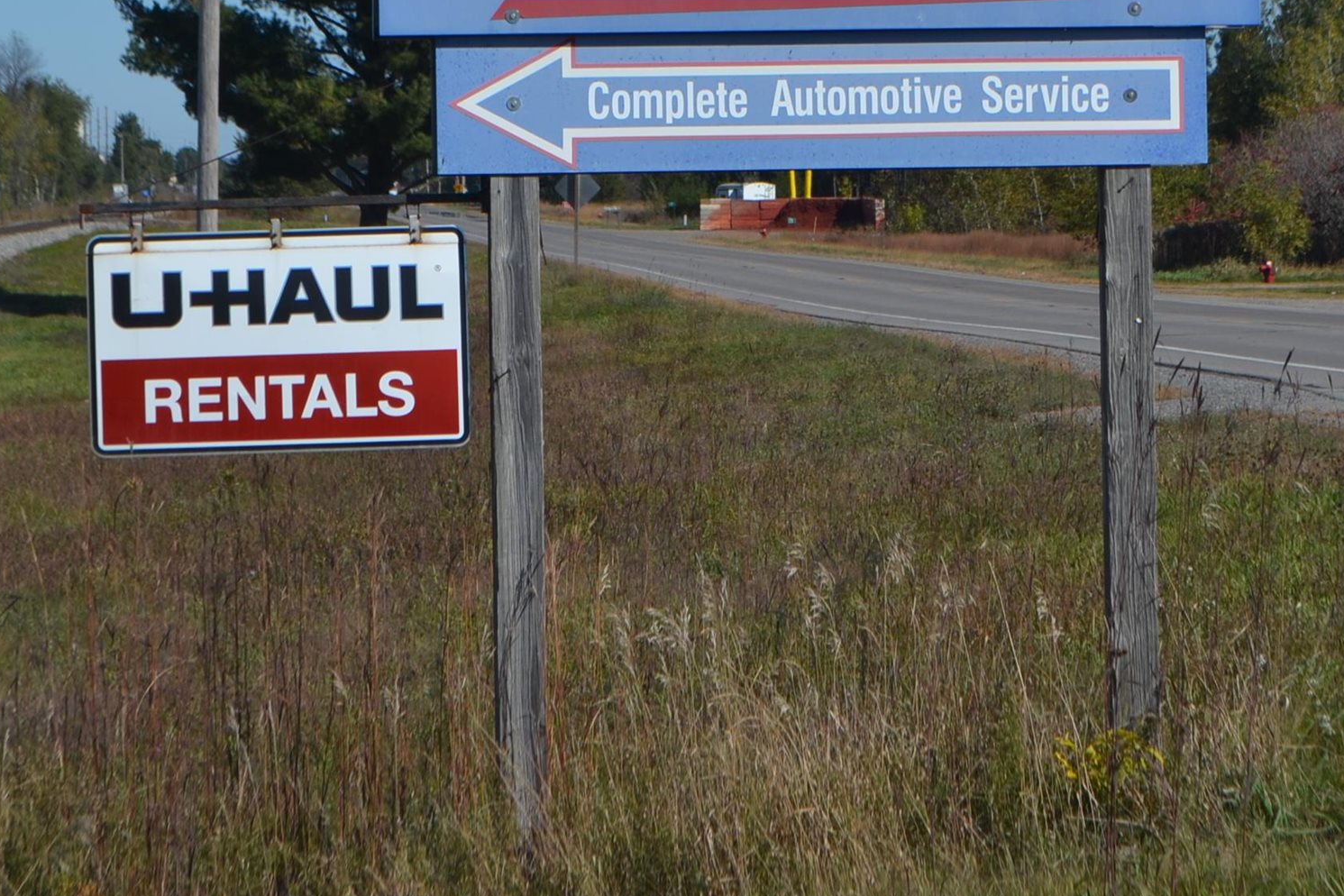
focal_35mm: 170
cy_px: 6
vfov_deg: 8.0
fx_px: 6347
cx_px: 871
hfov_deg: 12.1
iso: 100
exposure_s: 1/320
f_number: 9
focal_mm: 55
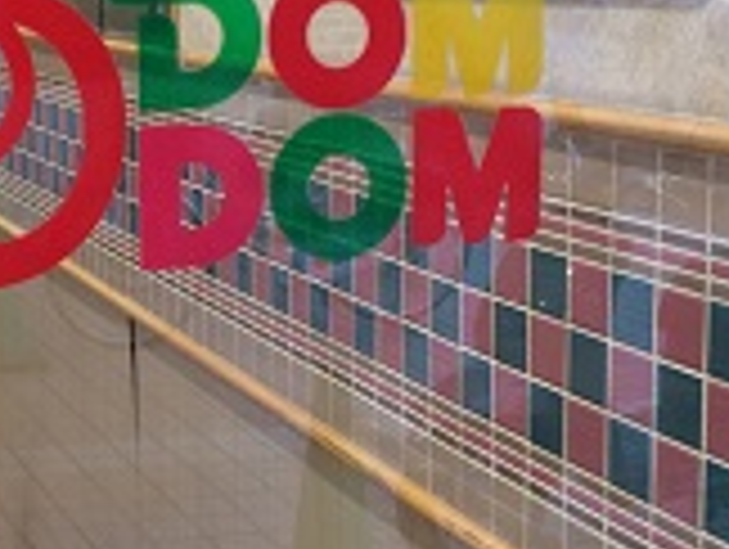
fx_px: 1582
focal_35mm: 75
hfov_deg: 25.2
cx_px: 86
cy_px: 151
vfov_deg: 19.6
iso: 40
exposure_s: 1/30
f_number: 2.2
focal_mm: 4.15
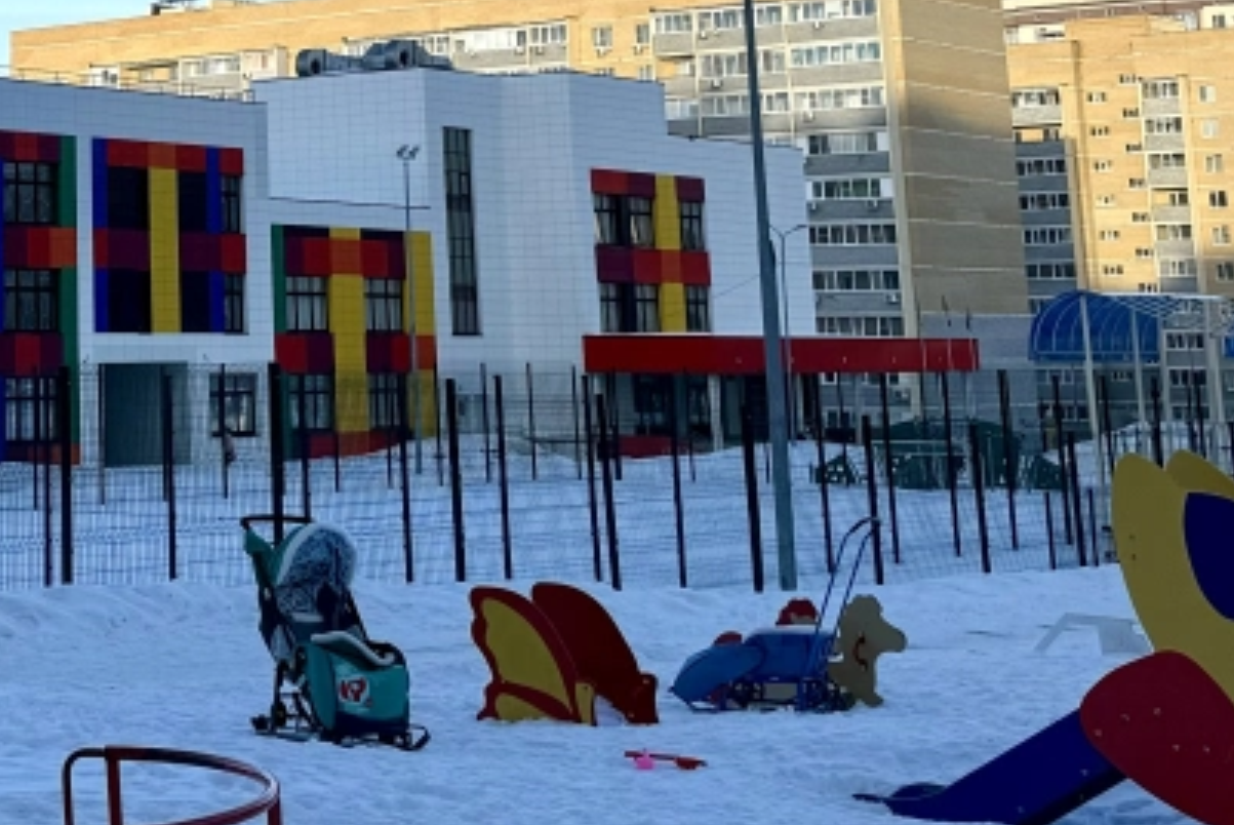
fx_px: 2676
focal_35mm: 78
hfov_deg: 24.7
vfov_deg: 16.6
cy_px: -232
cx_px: -6
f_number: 1.78
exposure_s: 1/3802
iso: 80
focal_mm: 6.86
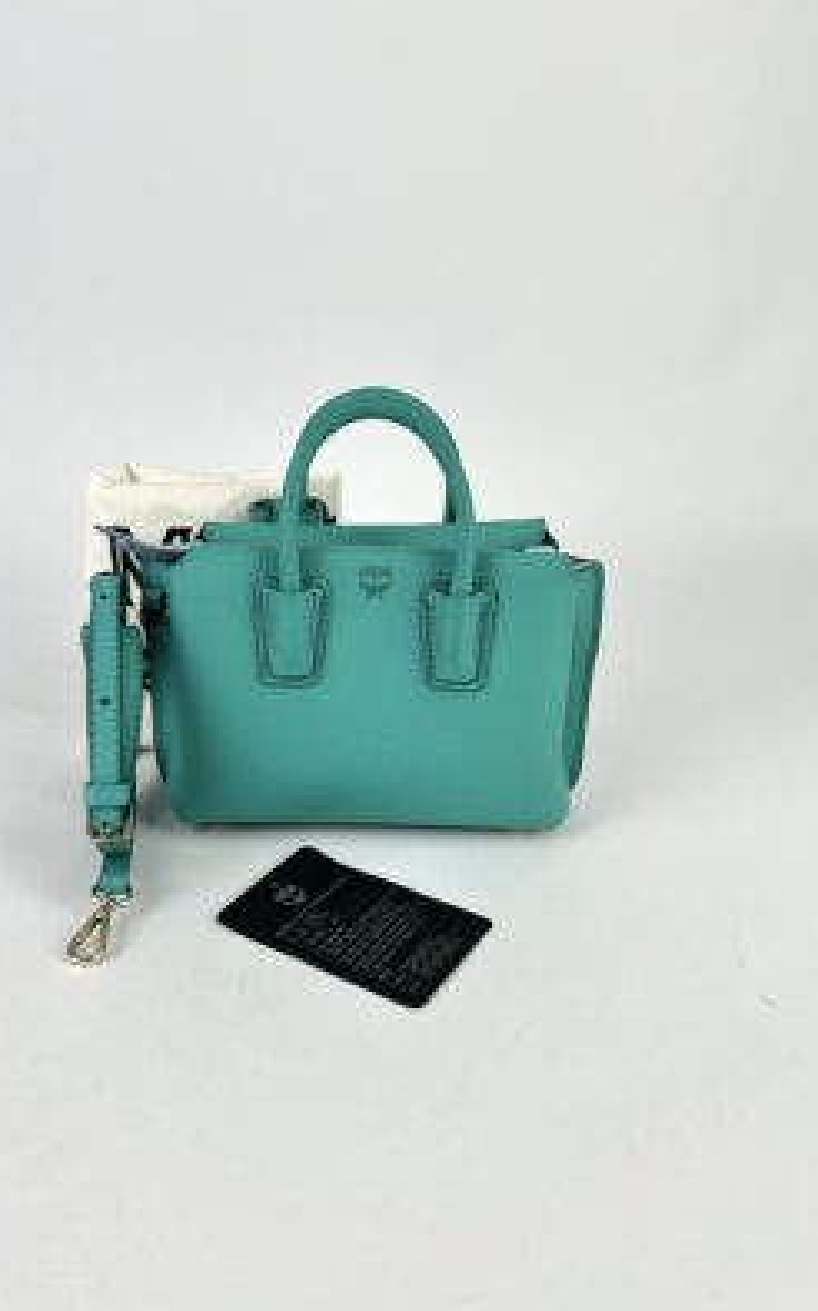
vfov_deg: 66.5
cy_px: 649
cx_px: 349
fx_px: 999
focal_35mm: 28
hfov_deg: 44.4
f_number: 1.5
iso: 40
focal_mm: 5.7
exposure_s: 1/283
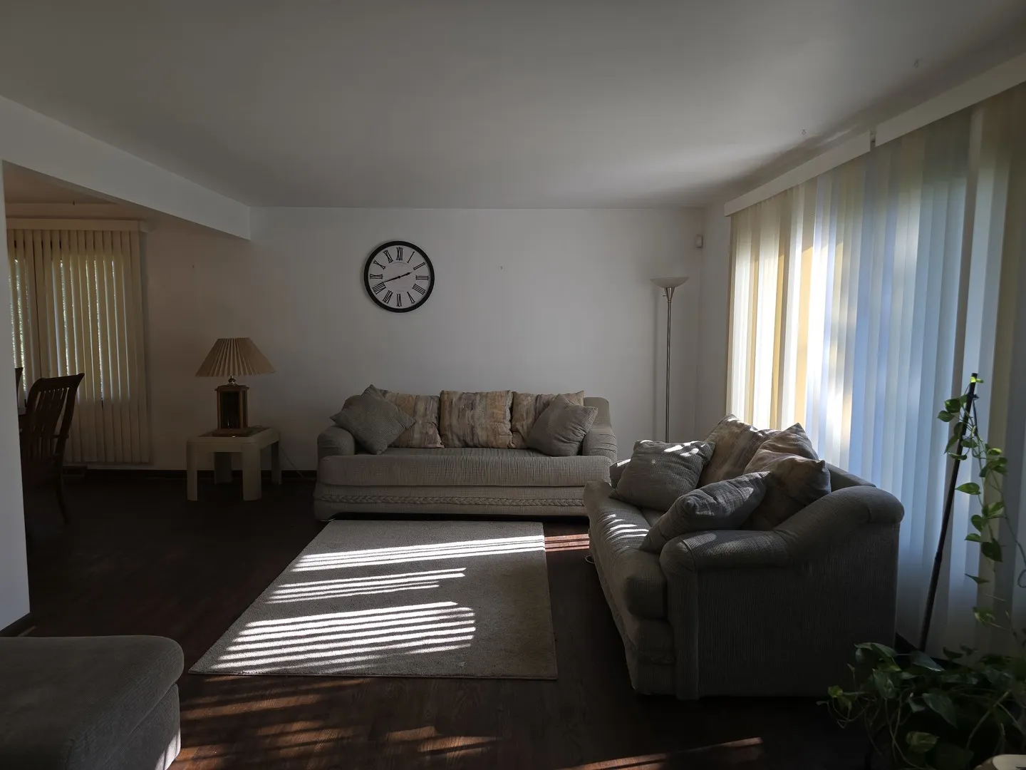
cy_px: 385
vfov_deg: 58.9
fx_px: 682
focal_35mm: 23
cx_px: 513
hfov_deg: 73.9
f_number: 1.7
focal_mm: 6.3
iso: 12
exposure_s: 1/60
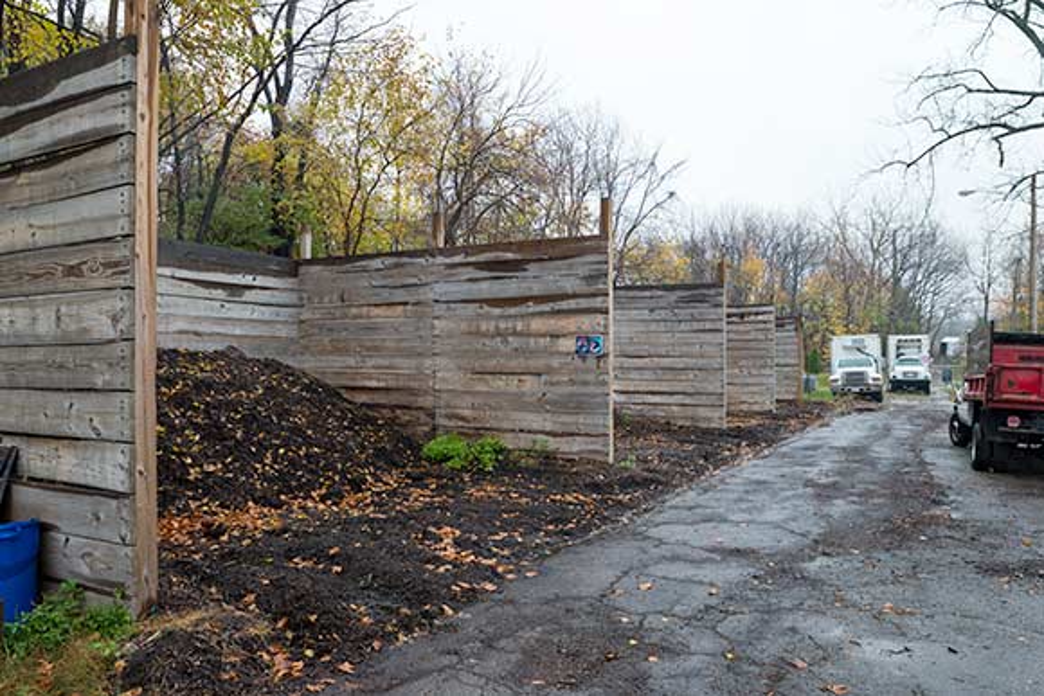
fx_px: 696
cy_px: 348
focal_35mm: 24
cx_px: 522
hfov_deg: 73.7
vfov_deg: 53.2
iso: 320
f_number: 9.5
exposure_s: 1/180
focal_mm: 24
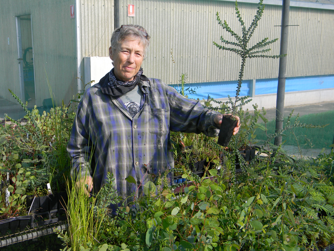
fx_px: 396
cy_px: 126
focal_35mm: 41
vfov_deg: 35.1
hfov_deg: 45.8
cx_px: 167
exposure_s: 1/212
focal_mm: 7.3
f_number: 3.8
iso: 80
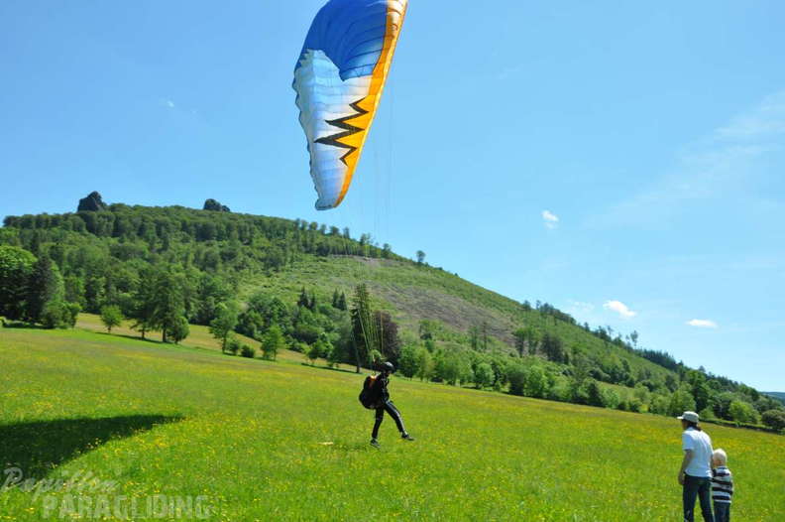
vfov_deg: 41.6
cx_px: 392
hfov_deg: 59.6
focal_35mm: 32
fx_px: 686
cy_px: 261
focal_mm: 21
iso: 200
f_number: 13
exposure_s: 1/160
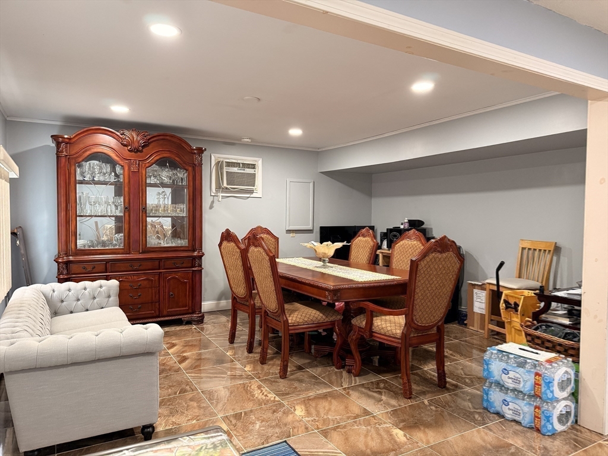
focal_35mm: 24
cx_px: 304
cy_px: 228
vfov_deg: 56.8
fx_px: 422
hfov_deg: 71.6
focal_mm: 6.76
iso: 320
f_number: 1.78
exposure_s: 1/60
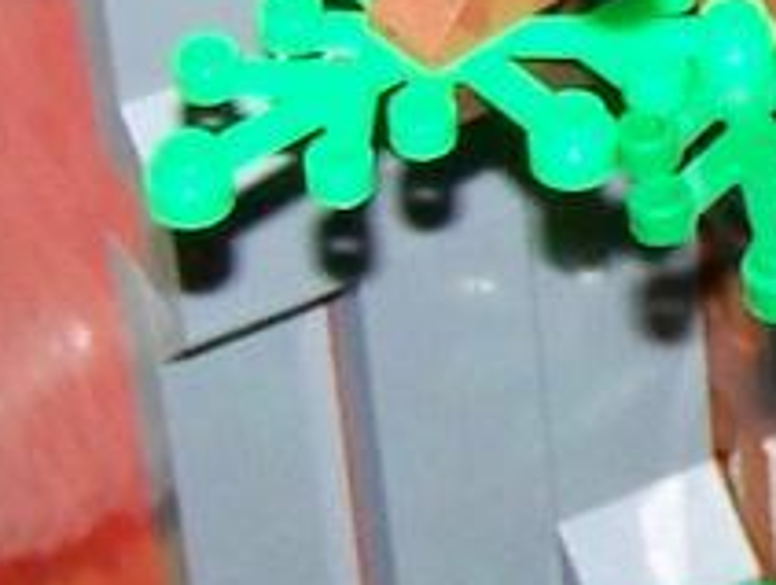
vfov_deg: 5.4
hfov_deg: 7.0
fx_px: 6198
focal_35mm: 276
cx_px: 1387
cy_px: 155
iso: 200
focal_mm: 6.3
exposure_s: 1/30
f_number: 2.8
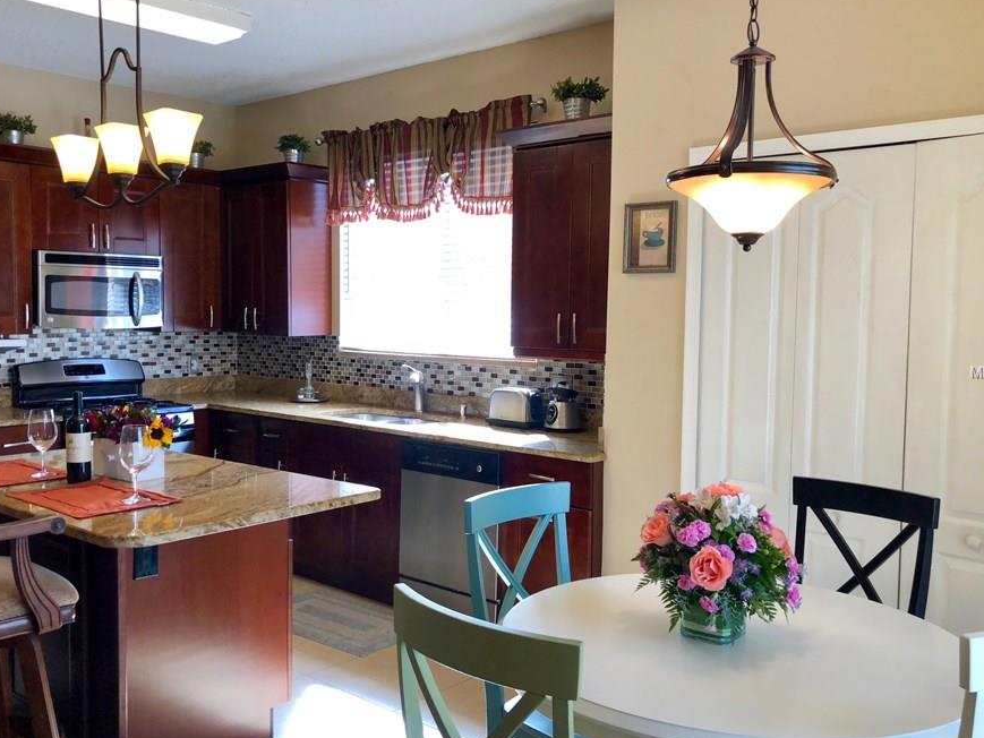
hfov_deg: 55.3
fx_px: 938
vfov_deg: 43.0
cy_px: 372
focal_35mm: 33
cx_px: 459
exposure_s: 1/120
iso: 80
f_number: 1.8
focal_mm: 3.99
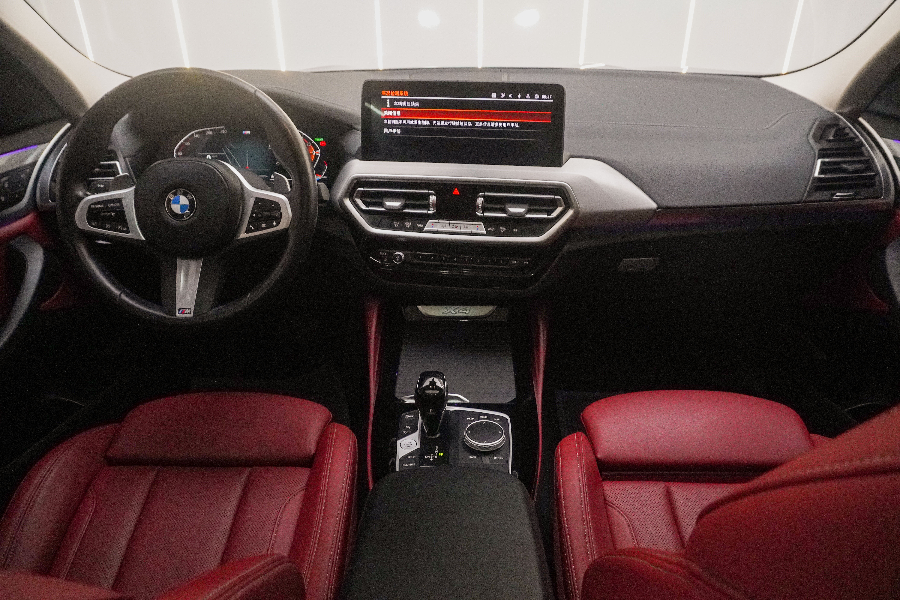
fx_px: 600
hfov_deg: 73.7
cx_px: 450
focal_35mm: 24
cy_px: 300
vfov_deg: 53.1
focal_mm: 16
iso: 6400
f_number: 6.3
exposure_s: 1/80
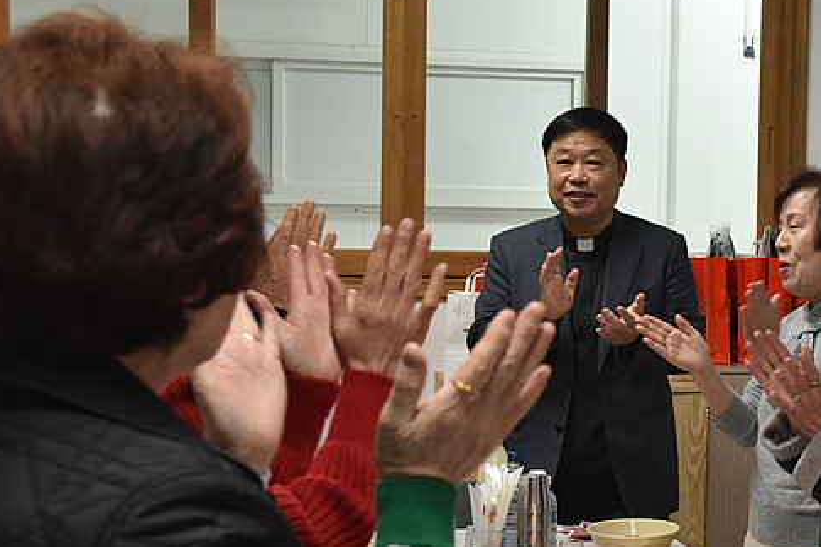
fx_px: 1687
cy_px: 322
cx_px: 645
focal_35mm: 74
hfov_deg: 26.9
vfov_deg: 18.4
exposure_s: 1/125
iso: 2800
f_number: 5.6
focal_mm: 36
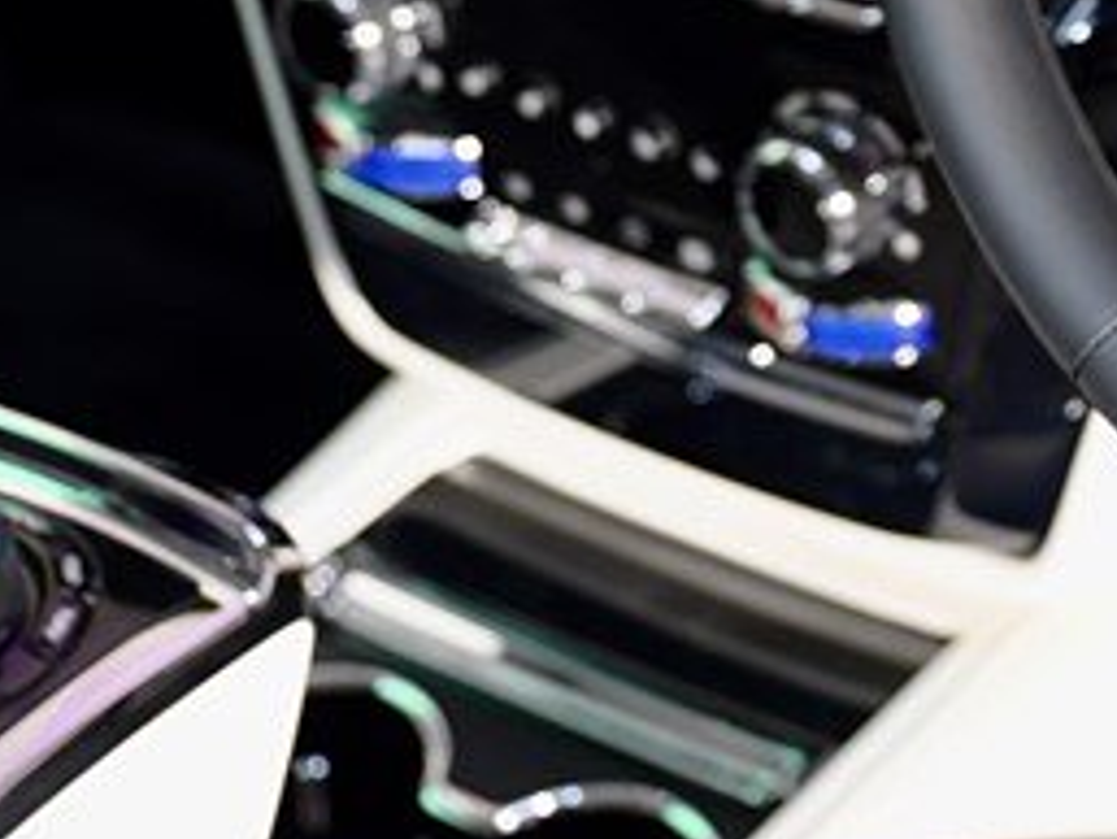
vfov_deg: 10.9
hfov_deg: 14.0
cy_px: -198
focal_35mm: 134
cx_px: 1552
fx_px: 4326
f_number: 2.8
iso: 800
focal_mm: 35
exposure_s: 1/30
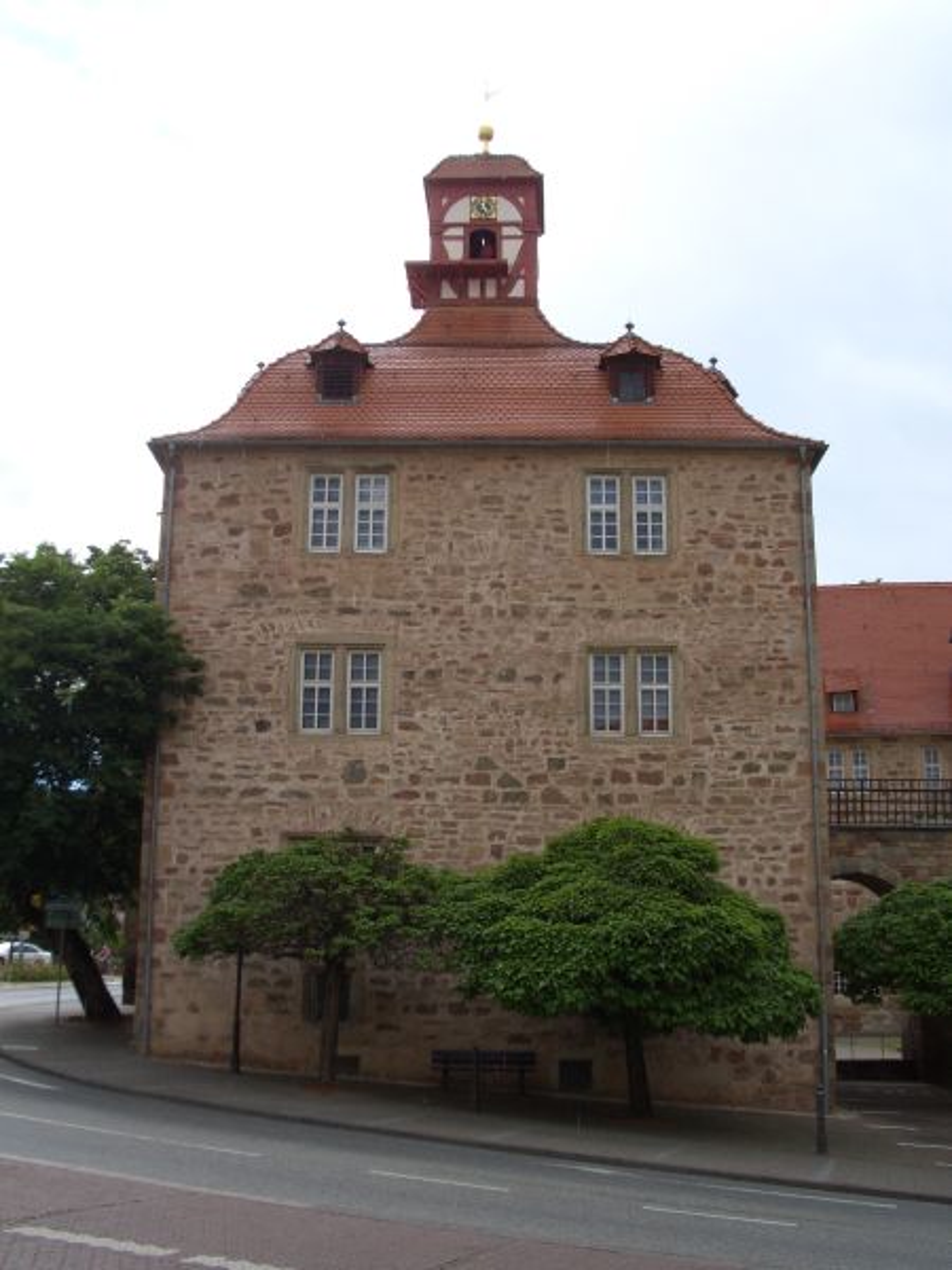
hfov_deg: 35.1
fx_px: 1503
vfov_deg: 45.8
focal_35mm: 41
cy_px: 635
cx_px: 476
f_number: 4.6
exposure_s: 1/200
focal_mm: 6.8
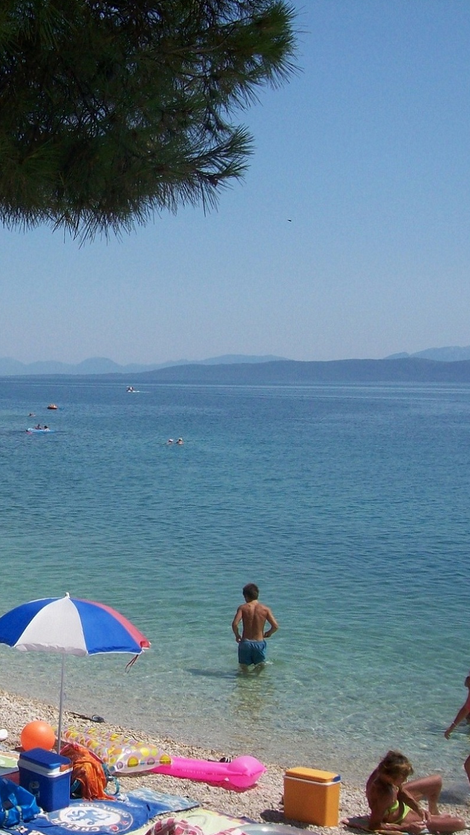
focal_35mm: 53
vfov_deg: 39.2
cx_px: -42
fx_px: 1174
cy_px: 420
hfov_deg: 21.5
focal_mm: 6
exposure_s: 1/952
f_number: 4.8
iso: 80
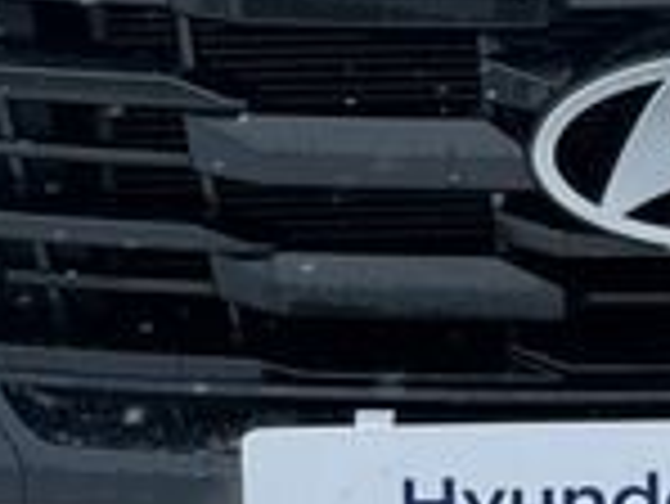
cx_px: 621
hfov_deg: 11.0
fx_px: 3467
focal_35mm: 179
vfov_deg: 8.1
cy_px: -310
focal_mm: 5.1
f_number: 1.6
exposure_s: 1/840
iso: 50
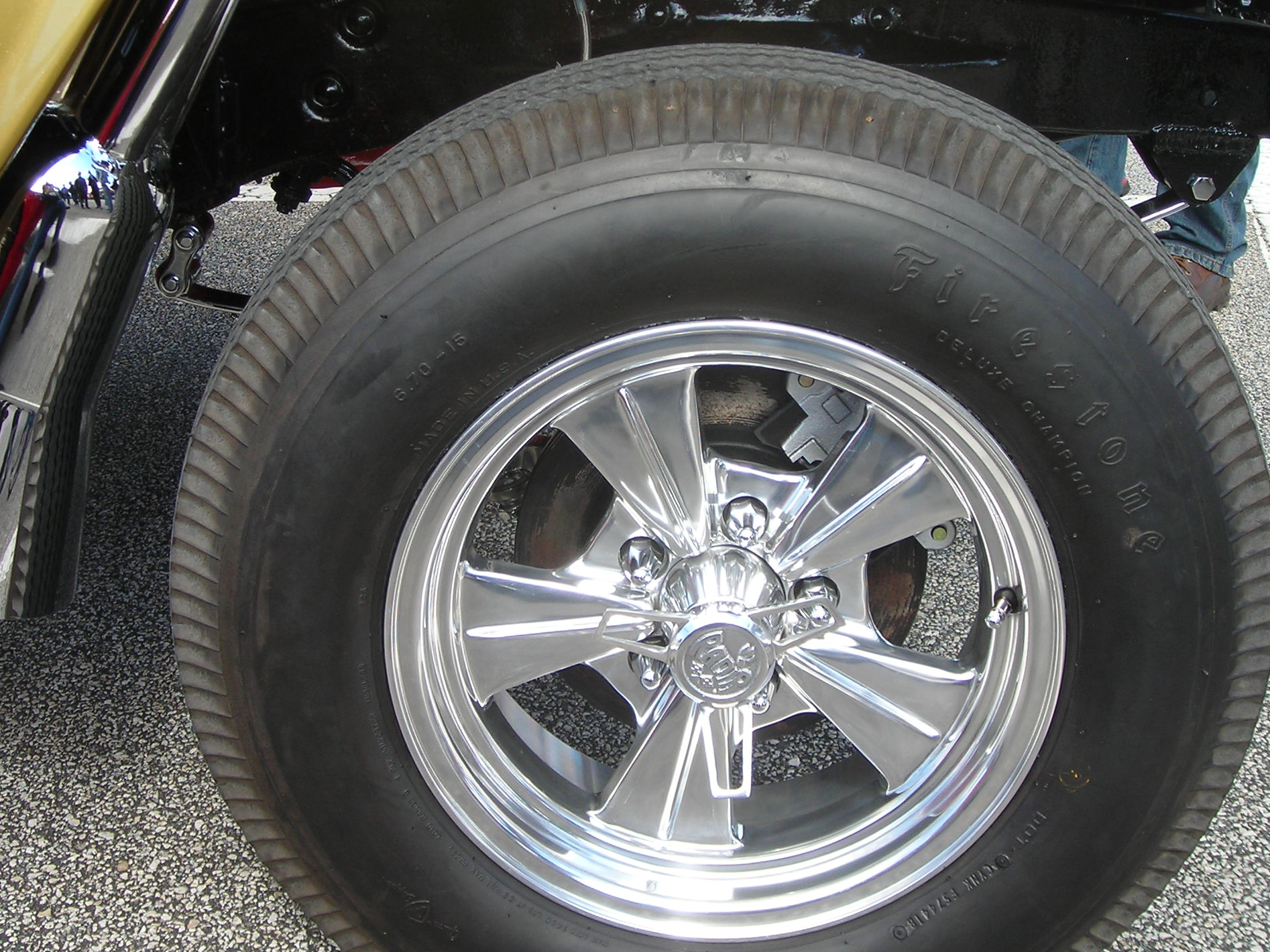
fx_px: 1908
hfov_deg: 36.8
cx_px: 597
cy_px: 366
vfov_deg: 28.0
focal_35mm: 52
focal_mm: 6.3
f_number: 3.2
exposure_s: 1/175
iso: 50
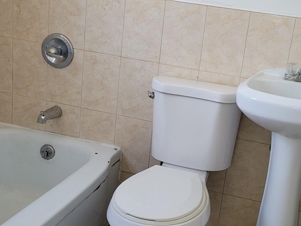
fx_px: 409
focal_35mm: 47
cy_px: 107
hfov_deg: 40.1
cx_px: 193
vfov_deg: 30.9
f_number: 1.8
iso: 200
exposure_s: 1/120
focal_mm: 5.4
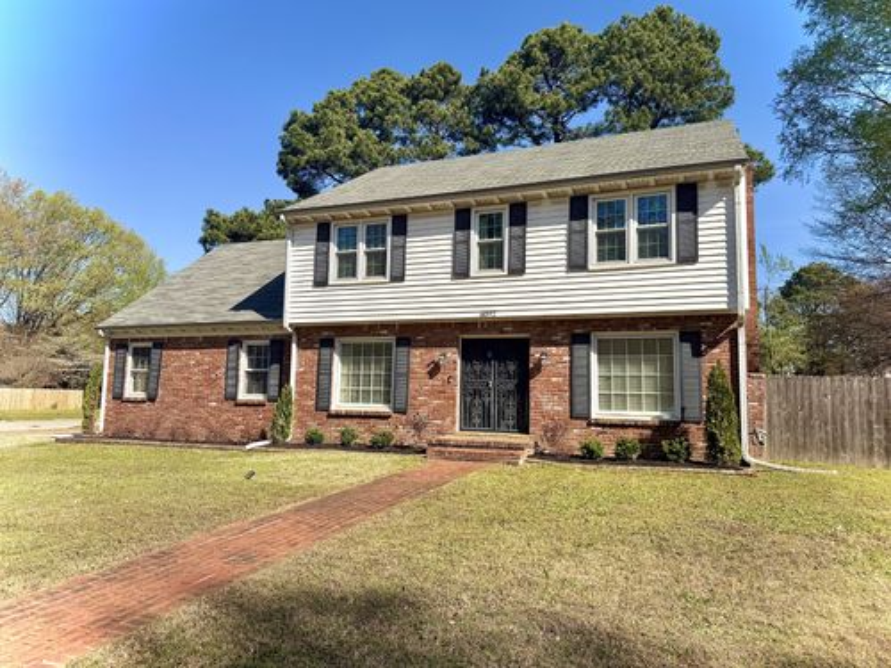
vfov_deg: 56.8
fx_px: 618
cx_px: 446
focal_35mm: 24
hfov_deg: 71.6
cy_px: 334
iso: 80
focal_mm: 6.76
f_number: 1.78
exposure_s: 1/4673
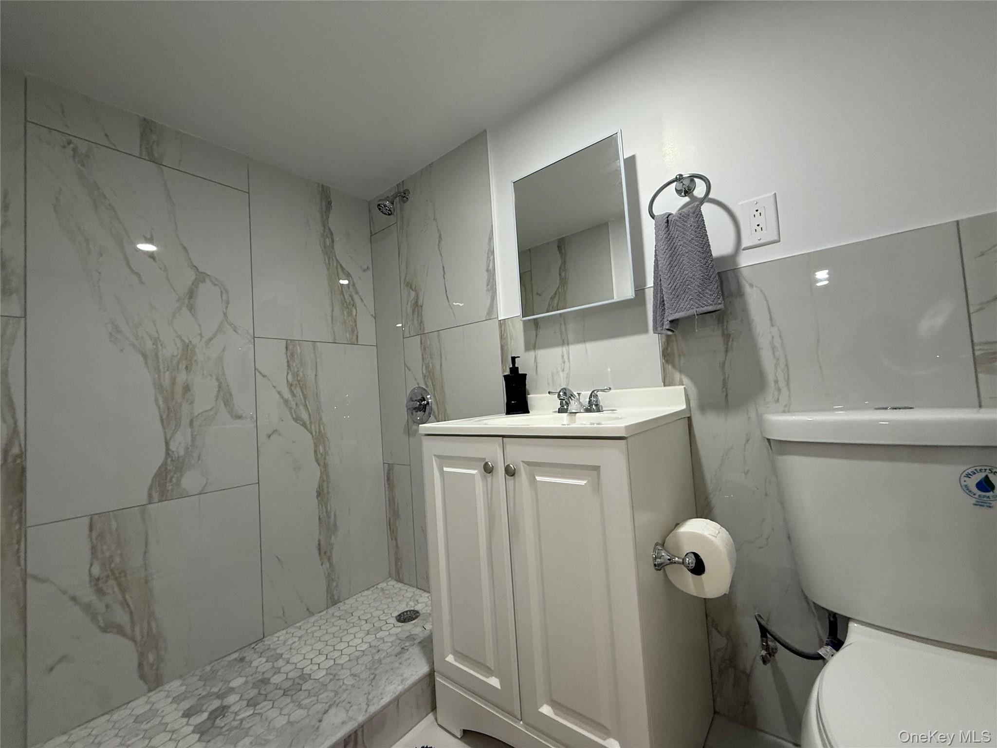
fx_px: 403
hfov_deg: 102.1
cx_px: 498
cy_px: 374
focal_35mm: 14
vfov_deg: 85.7
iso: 250
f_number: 2.2
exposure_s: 1/120
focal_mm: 2.22
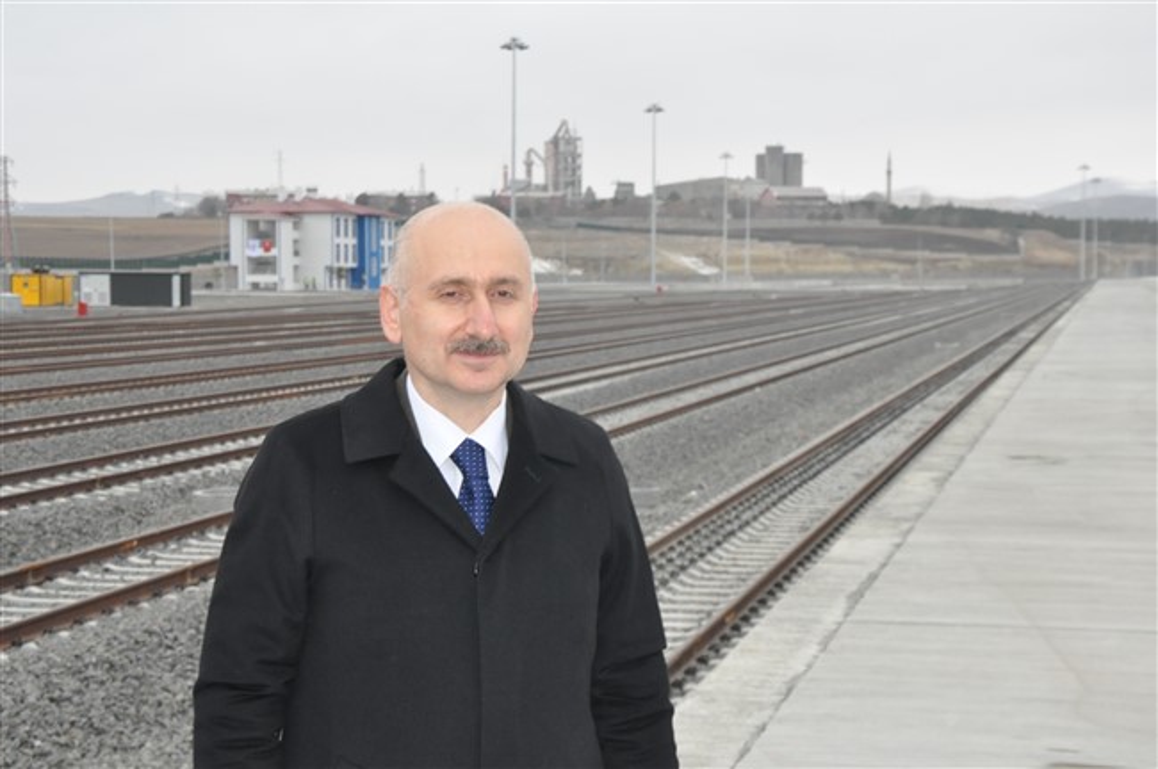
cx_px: 579
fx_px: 2506
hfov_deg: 26.0
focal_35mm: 78
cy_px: 384
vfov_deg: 17.5
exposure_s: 1/200
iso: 1600
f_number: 10
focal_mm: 52
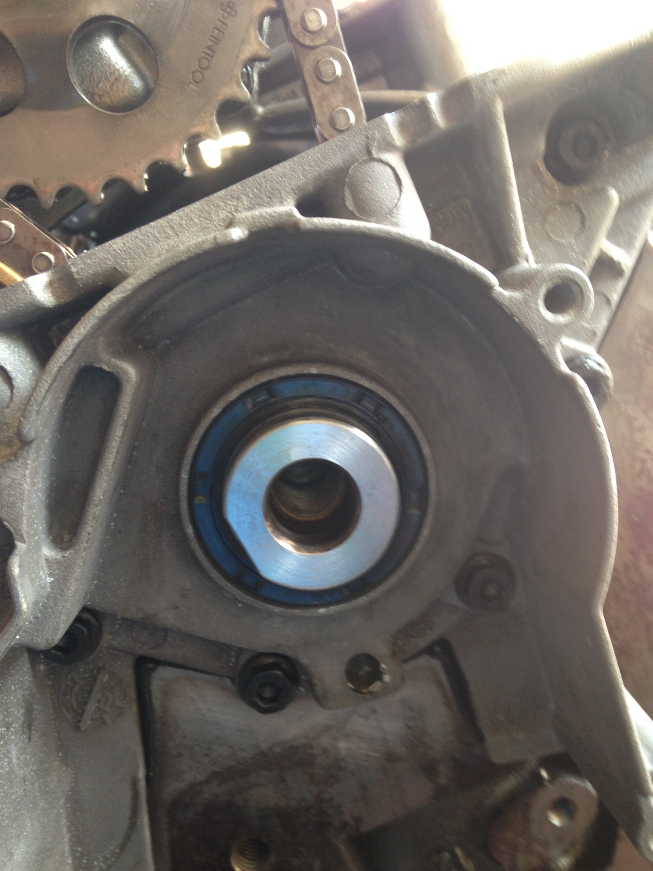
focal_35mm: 33
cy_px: 436
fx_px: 830
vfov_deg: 55.4
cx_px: 326
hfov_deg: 42.9
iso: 80
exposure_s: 1/20
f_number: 2.4
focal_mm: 4.12
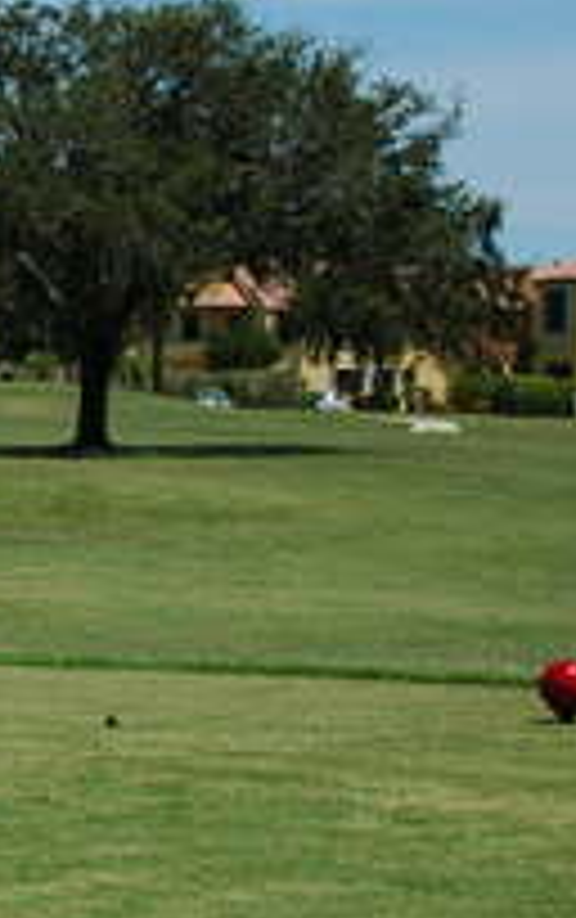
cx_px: -504
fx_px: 3945
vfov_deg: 13.3
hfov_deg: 8.0
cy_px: 356
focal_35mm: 158
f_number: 8
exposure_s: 1/1250
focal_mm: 35
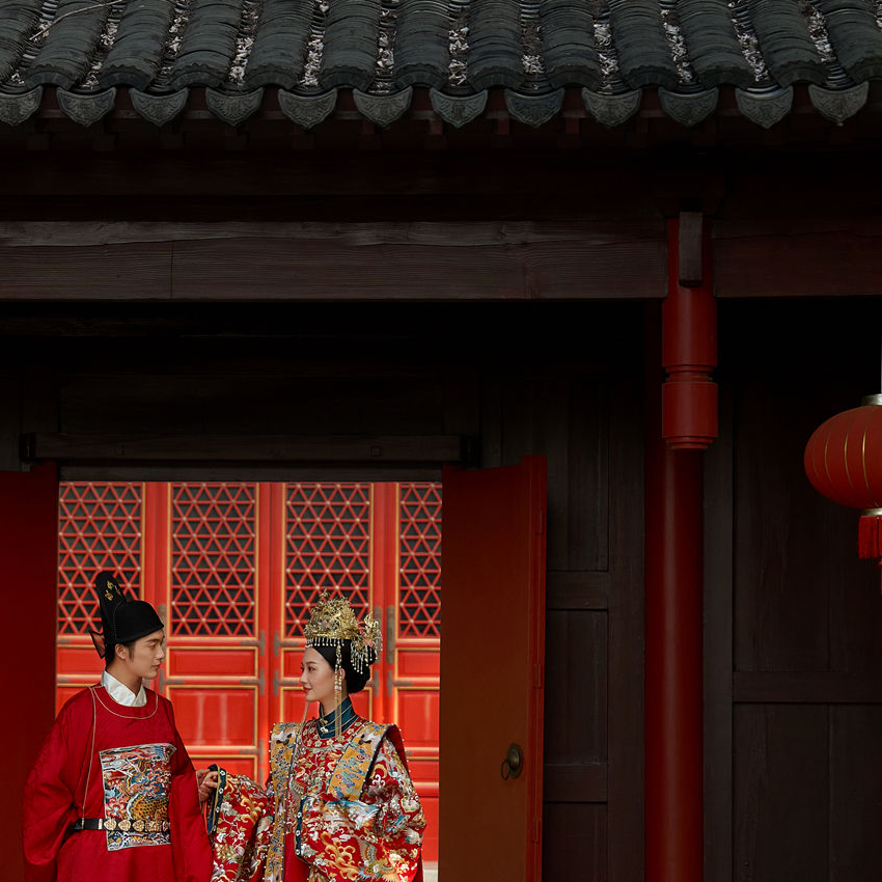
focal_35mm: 140
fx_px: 4036
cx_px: 333
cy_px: 667
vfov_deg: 12.4
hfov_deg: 12.5
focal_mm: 70
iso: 500
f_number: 2.8
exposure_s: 1/800
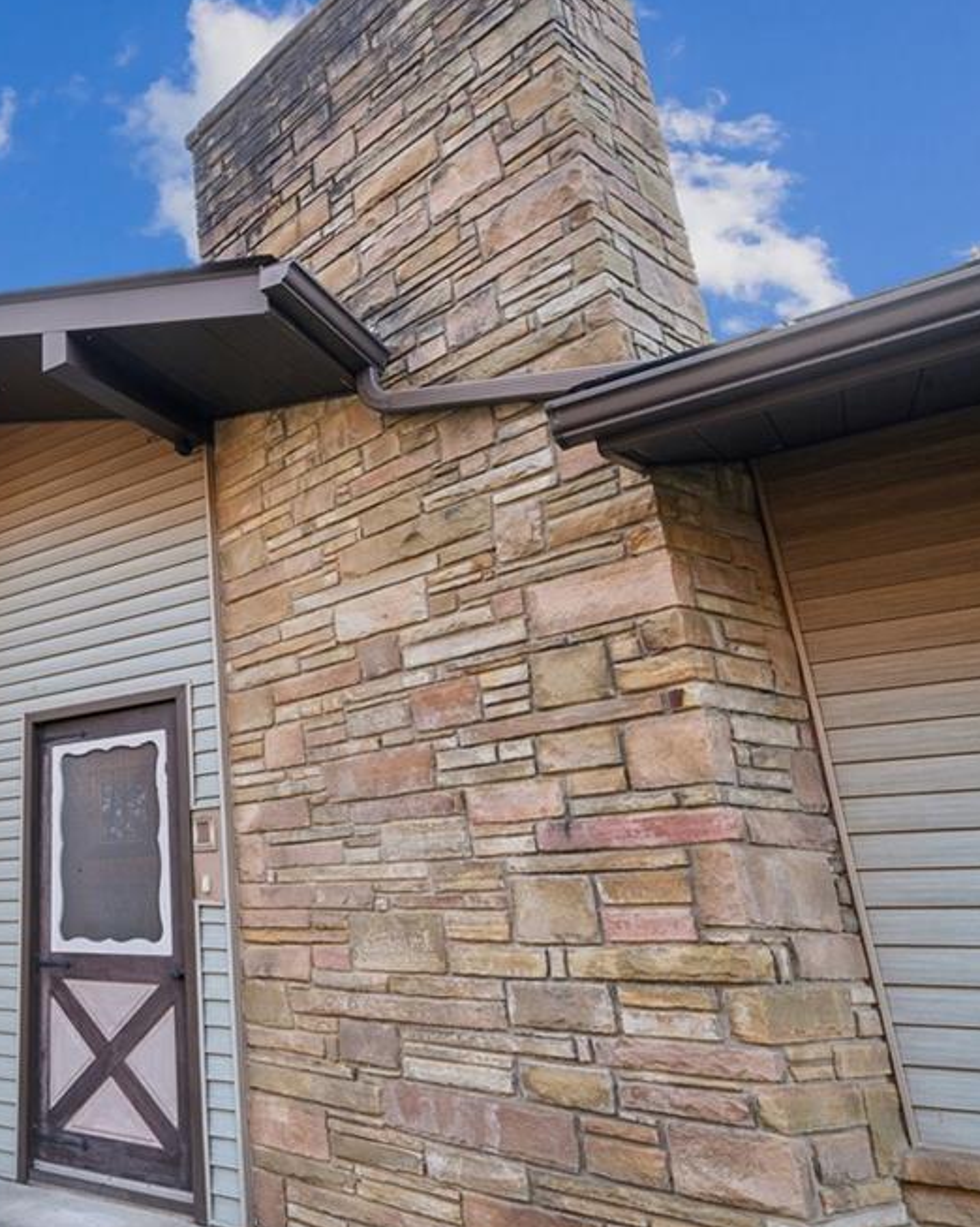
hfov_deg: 49.5
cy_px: 595
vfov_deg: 68.1
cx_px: 69
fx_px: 907
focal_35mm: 25
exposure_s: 1/8
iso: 50
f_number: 11
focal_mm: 17
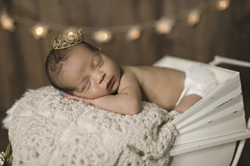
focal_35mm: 35
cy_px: 83
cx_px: 125
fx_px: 243
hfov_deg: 54.5
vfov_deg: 37.8
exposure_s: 1/250
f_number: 1.6
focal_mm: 35
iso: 250
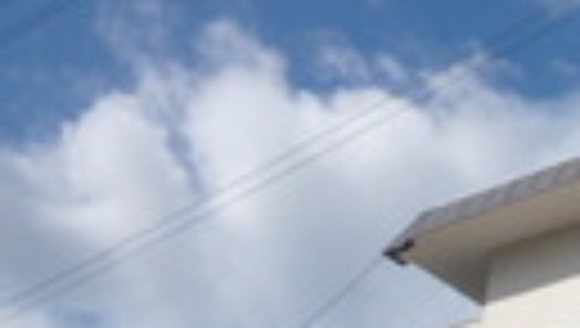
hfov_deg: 21.7
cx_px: 818
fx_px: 1309
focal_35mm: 85
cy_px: 479
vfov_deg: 13.5
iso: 100
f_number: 5
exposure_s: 1/1000
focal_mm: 4.3
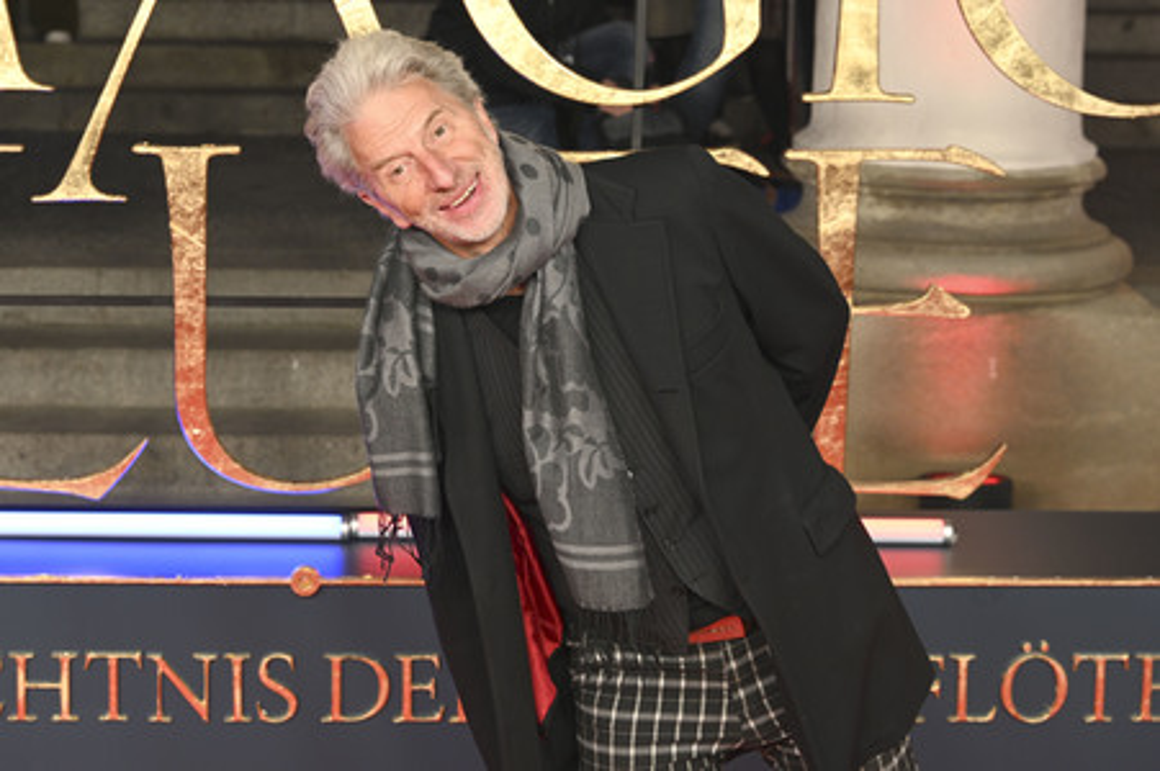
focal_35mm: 75
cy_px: 386
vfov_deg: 18.2
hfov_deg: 27.0
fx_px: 2415
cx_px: 580
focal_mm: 75
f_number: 5.6
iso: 640
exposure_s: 1/125
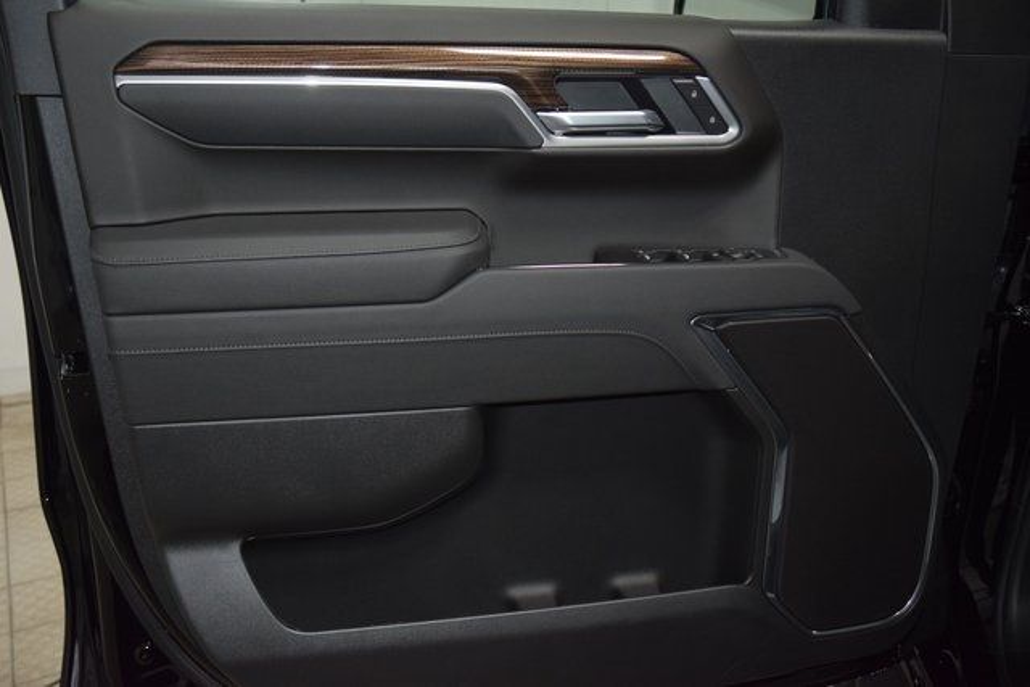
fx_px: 1030
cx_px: 515
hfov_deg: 53.1
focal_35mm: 36
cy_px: 344
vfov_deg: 36.9
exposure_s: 1/125
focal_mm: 24
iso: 1400
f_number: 3.8
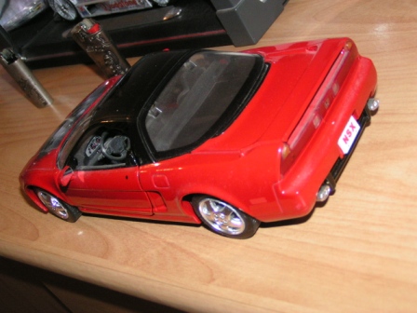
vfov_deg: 27.0
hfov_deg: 35.5
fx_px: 651
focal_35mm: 54
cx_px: 208
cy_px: 156
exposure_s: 1/60
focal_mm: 8.3
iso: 200
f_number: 3.2
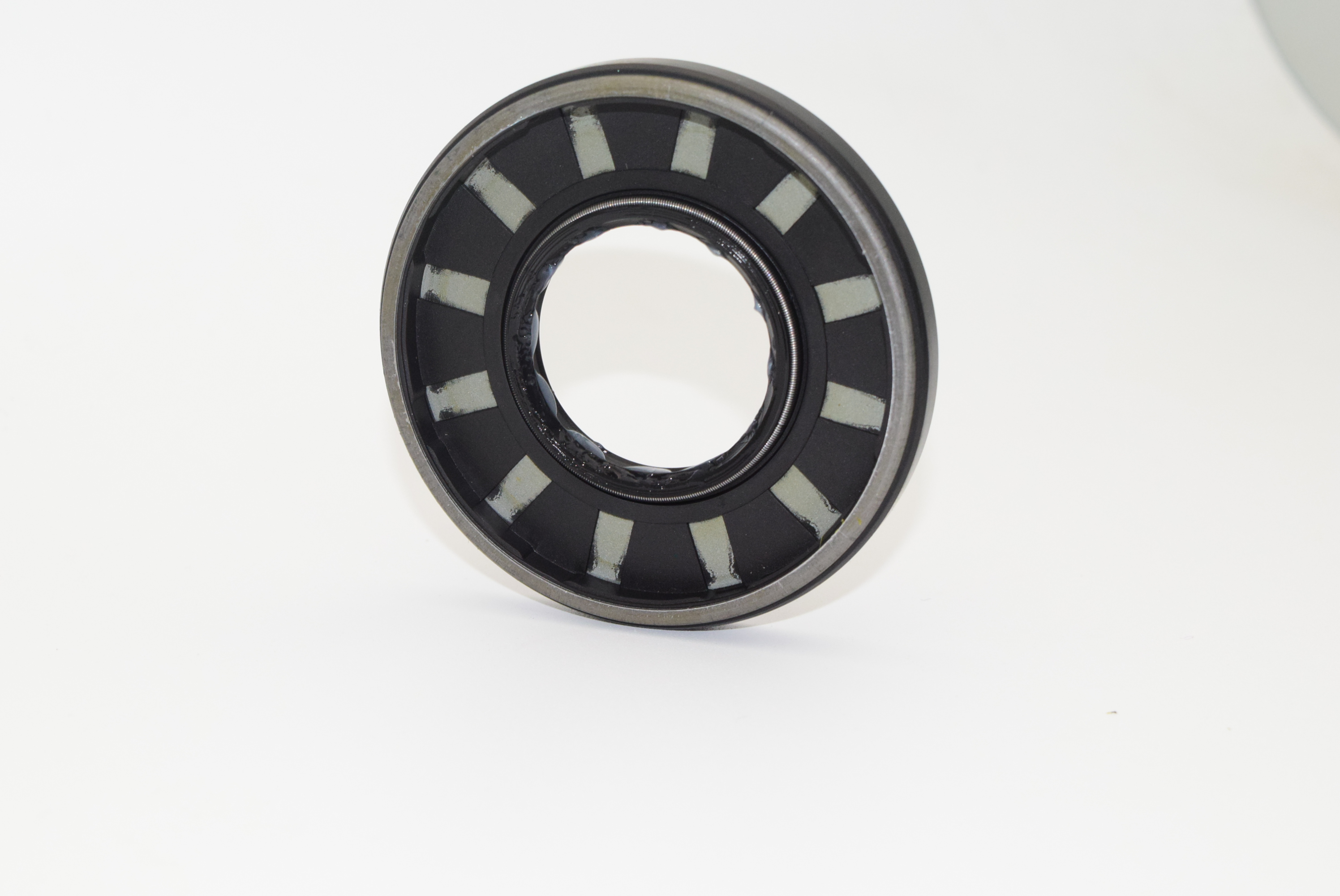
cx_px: 670
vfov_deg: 16.6
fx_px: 3073
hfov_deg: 24.6
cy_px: 448
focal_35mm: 82
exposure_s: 1/60
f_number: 11
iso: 1600
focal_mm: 55
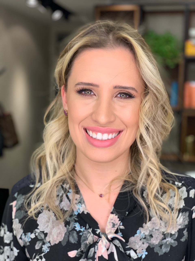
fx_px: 391
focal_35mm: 52
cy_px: 130
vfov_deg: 36.8
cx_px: 98
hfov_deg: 28.0
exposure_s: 1/120
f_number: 2.4
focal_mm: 6
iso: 32
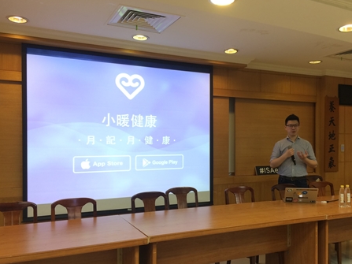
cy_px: 146
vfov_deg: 41.7
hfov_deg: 53.8
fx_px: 346
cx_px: 199
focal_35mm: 34
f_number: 2.2
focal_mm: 4.15
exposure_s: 1/30
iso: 40
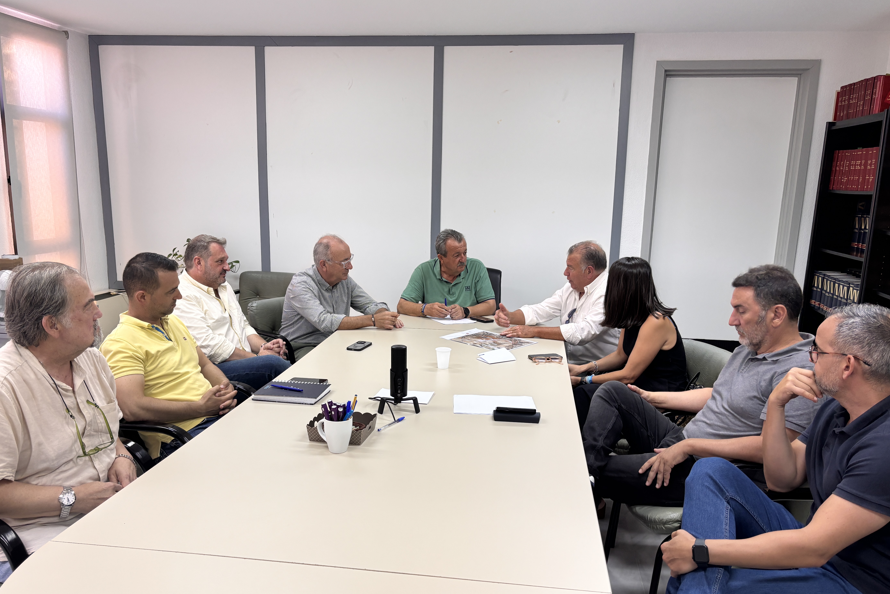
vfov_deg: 46.3
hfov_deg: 65.5
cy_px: 331
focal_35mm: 28
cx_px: 431
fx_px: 692
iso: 100
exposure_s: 1/50
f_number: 1.6
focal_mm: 5.96
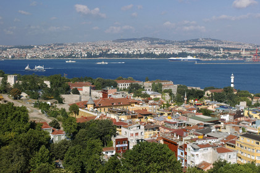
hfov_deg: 33.4
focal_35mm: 60
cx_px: 130
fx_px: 433
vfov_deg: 22.6
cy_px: 86
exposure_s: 1/320
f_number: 7.1
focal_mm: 40
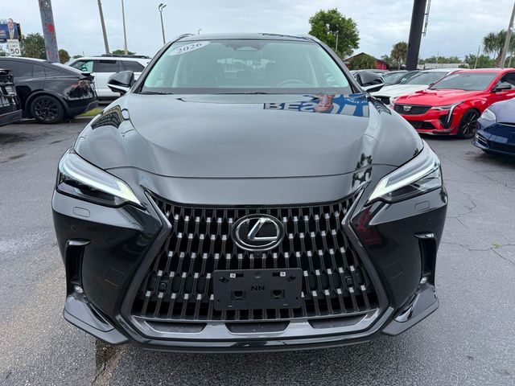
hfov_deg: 71.6
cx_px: 258
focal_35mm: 24
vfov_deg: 56.8
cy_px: 193
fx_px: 357
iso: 100
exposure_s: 1/2370
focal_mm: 6.76
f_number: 1.78
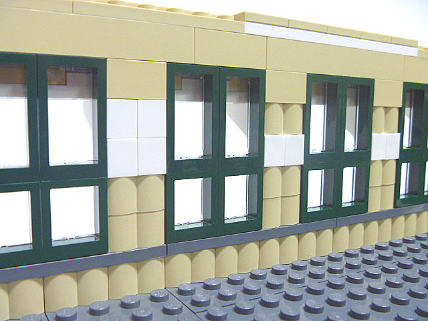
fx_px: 433
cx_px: 214
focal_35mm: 35
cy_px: 160
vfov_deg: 40.7
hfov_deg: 52.6
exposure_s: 1/10
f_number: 3.5
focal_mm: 6.3
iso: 400
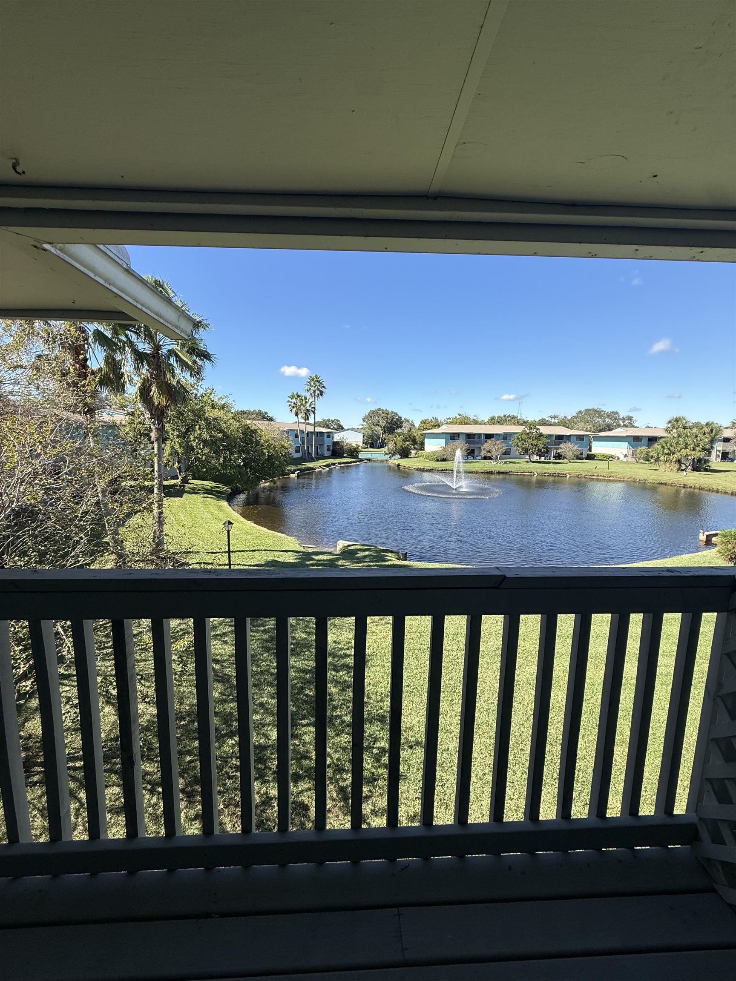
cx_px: 368
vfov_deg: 102.1
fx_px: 397
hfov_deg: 85.7
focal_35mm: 14
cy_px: 490
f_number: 2.2
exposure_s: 1/1339
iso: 50
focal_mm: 2.22
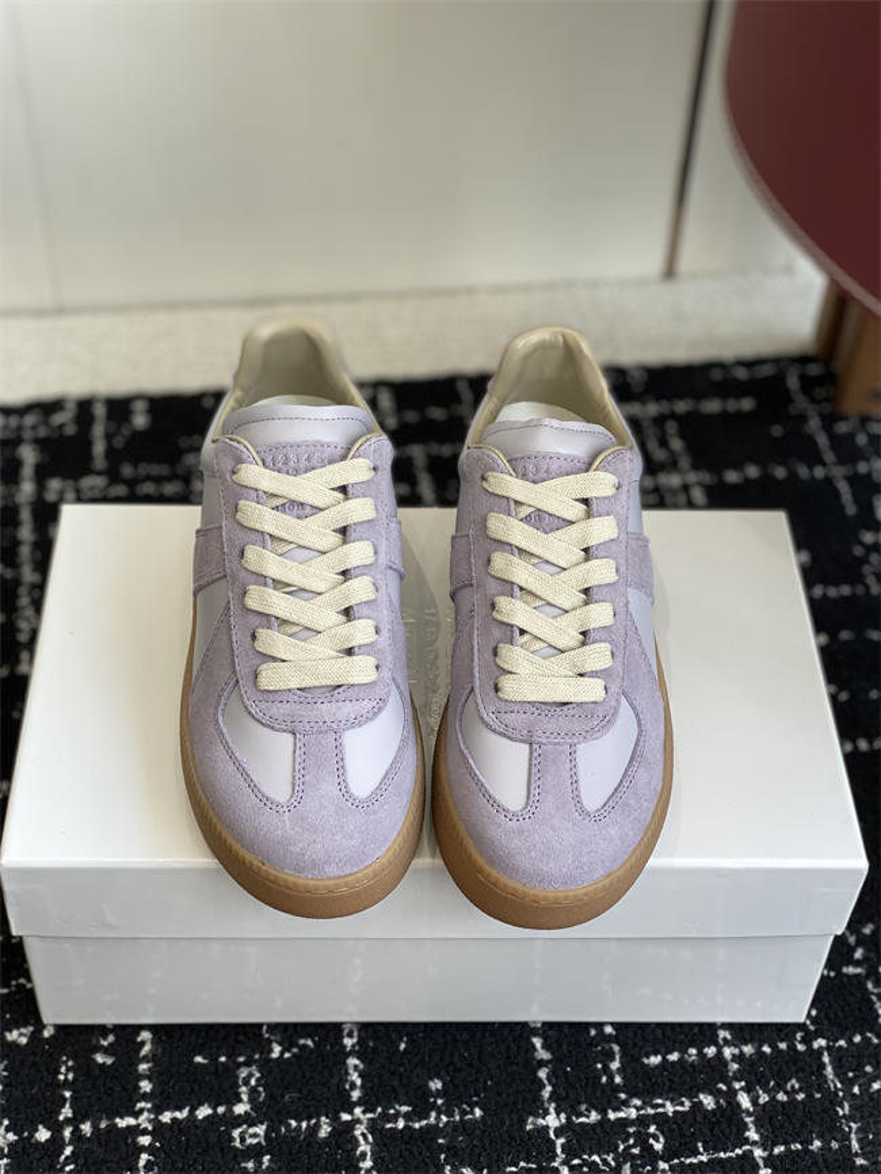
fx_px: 1764
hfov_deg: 28.0
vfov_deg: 36.8
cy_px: 587
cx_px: 440
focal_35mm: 52
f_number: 2
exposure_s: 1/122
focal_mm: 6
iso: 25
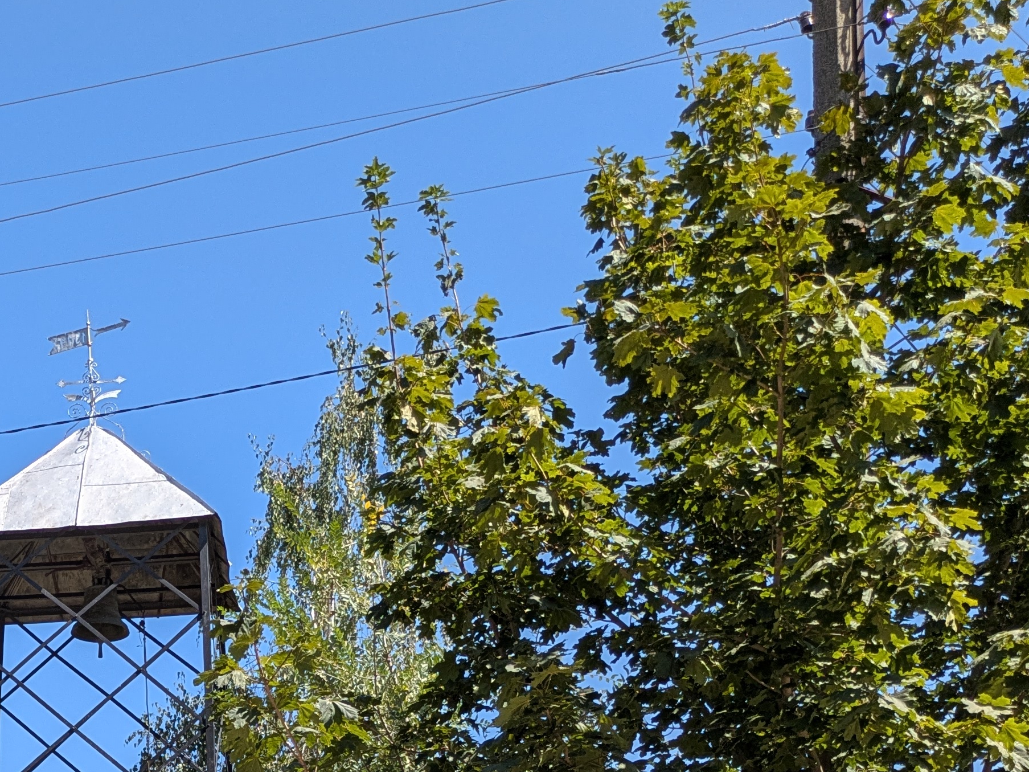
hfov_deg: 28.9
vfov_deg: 21.3
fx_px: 1902
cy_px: 921
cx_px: 73
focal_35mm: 64
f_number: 1.89
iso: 45
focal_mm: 5.43
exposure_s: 1/1513
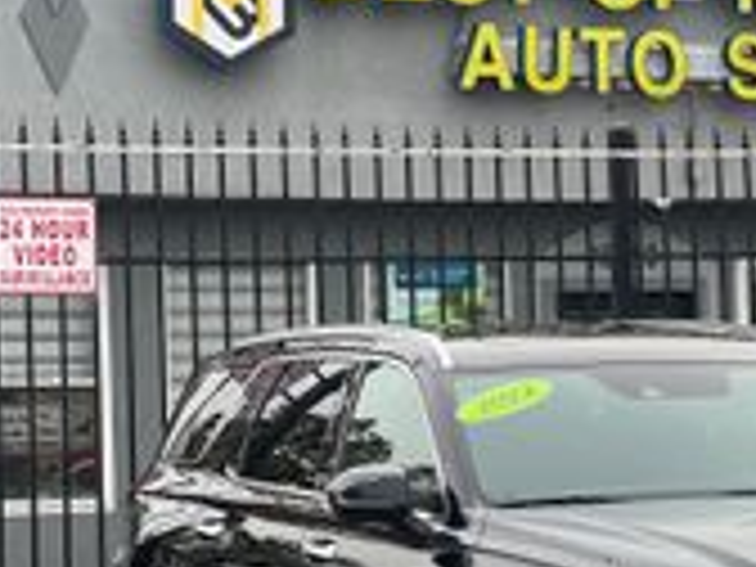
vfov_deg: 9.0
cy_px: 410
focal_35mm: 165
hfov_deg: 11.9
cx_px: 652
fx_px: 3604
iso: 40
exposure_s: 1/121
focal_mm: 9
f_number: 2.8
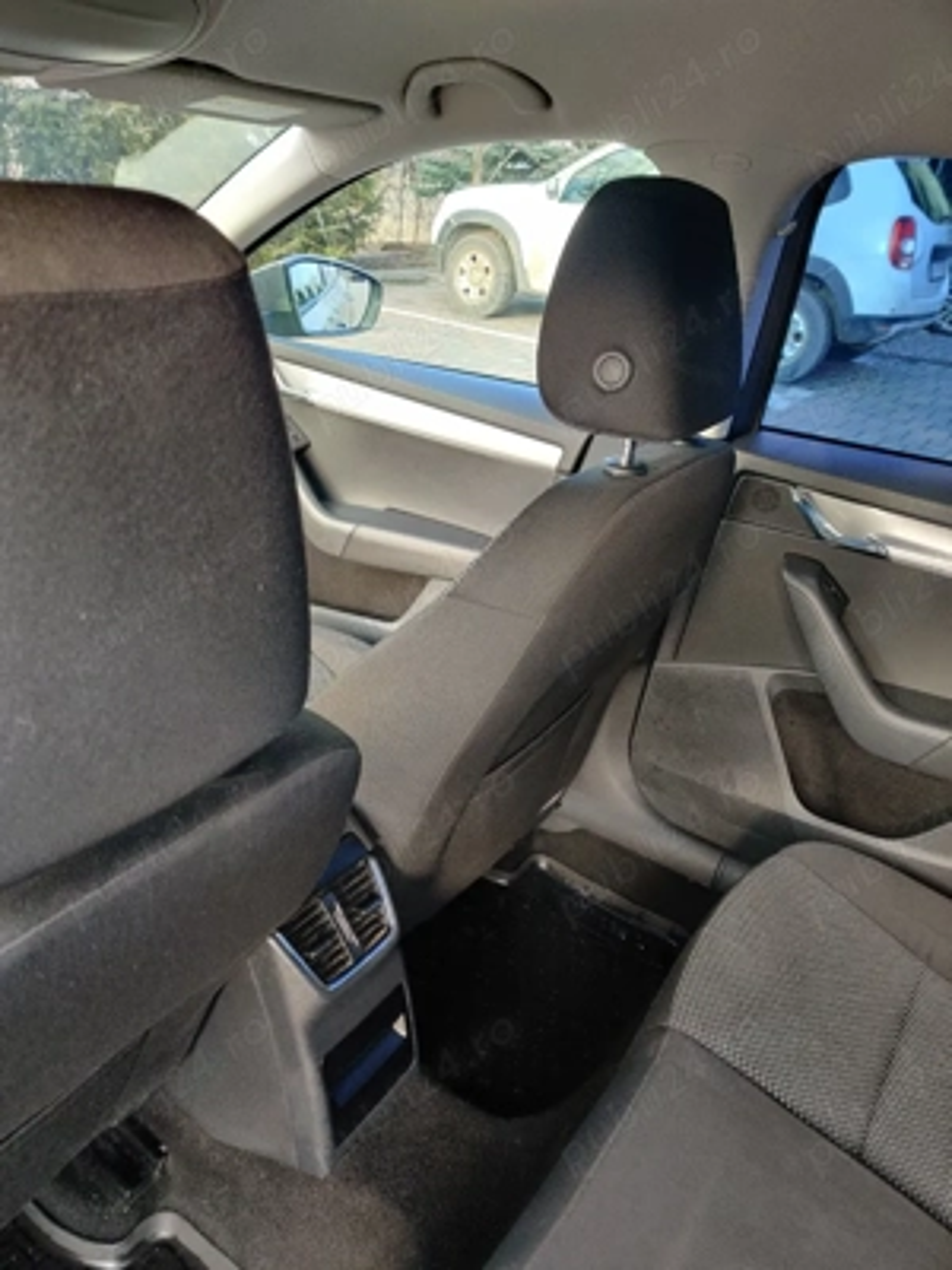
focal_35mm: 27
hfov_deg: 51.4
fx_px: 990
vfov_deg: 65.3
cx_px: 476
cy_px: 635
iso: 500
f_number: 1.65
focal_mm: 4.75
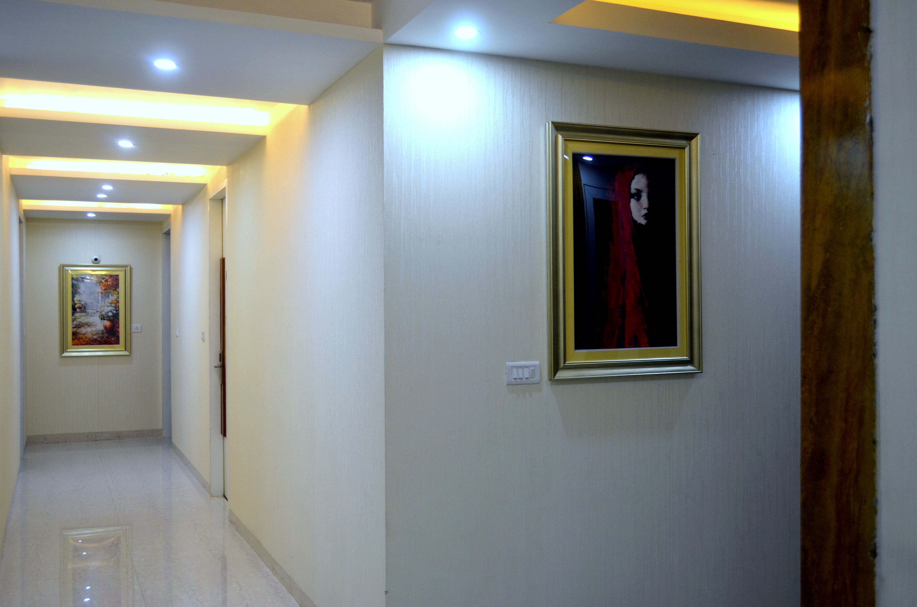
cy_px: 304
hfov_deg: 53.2
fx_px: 915
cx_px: 458
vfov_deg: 36.7
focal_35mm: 36
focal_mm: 24
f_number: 4
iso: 500
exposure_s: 1/60
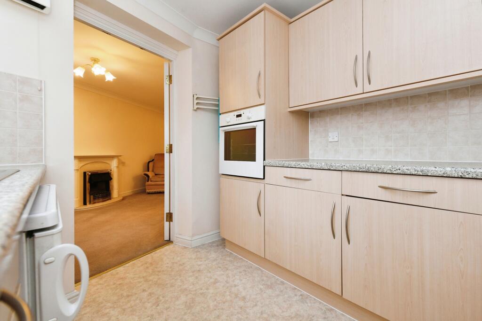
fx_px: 201
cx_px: 241
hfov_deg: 100.4
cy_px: 160
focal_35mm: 15
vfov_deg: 77.3
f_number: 8
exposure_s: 1/20
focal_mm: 15
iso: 800
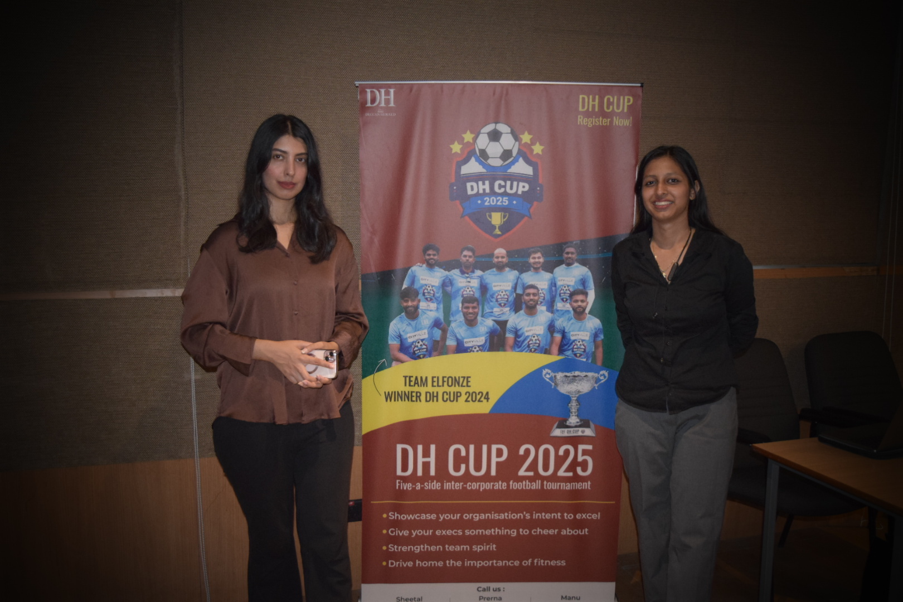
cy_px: 301
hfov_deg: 53.1
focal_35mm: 36
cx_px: 452
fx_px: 903
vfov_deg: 36.9
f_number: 4
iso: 3200
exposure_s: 1/60
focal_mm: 24
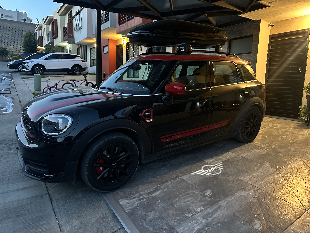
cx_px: 155
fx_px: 215
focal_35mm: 24
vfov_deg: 56.8
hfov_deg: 71.6
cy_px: 116
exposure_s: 1/30
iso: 1250
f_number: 1.78
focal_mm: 6.86
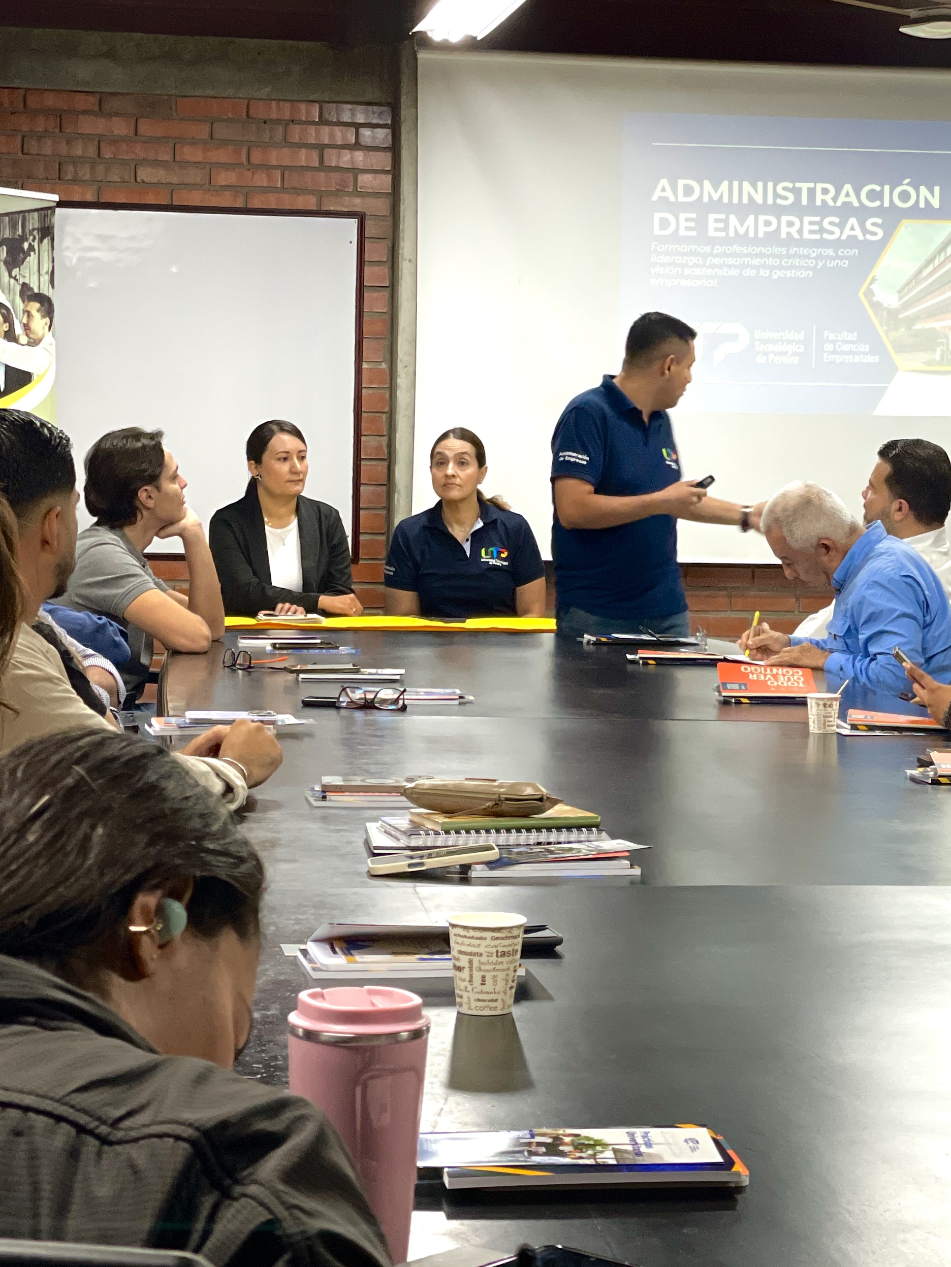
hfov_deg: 17.5
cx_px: 635
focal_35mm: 84
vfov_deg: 23.3
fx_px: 3077
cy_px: 544
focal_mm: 6
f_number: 2
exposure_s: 1/60
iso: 160
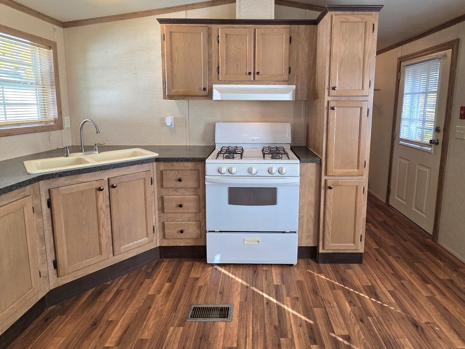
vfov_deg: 73.6
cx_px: 256
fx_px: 228
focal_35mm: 17
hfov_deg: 90.7
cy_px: 133
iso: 160
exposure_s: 1/120
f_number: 2.2
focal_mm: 2.2
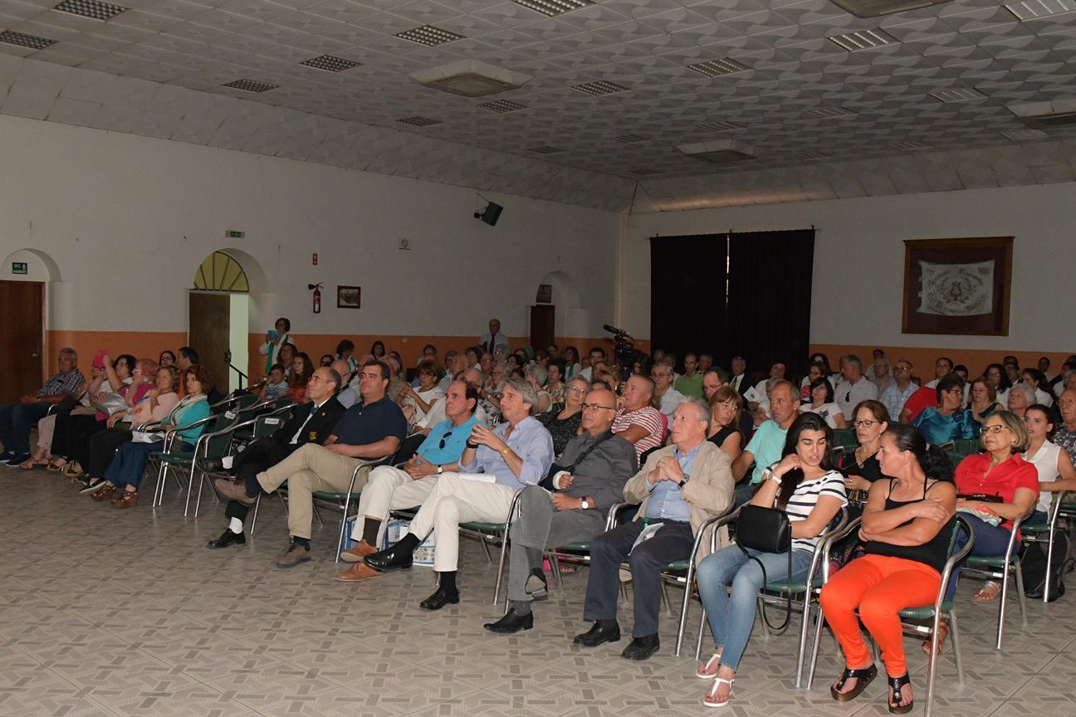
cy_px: 391
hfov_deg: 61.9
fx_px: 897
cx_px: 512
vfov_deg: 43.6
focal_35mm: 30
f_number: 5.6
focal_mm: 16
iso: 3200
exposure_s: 1/250
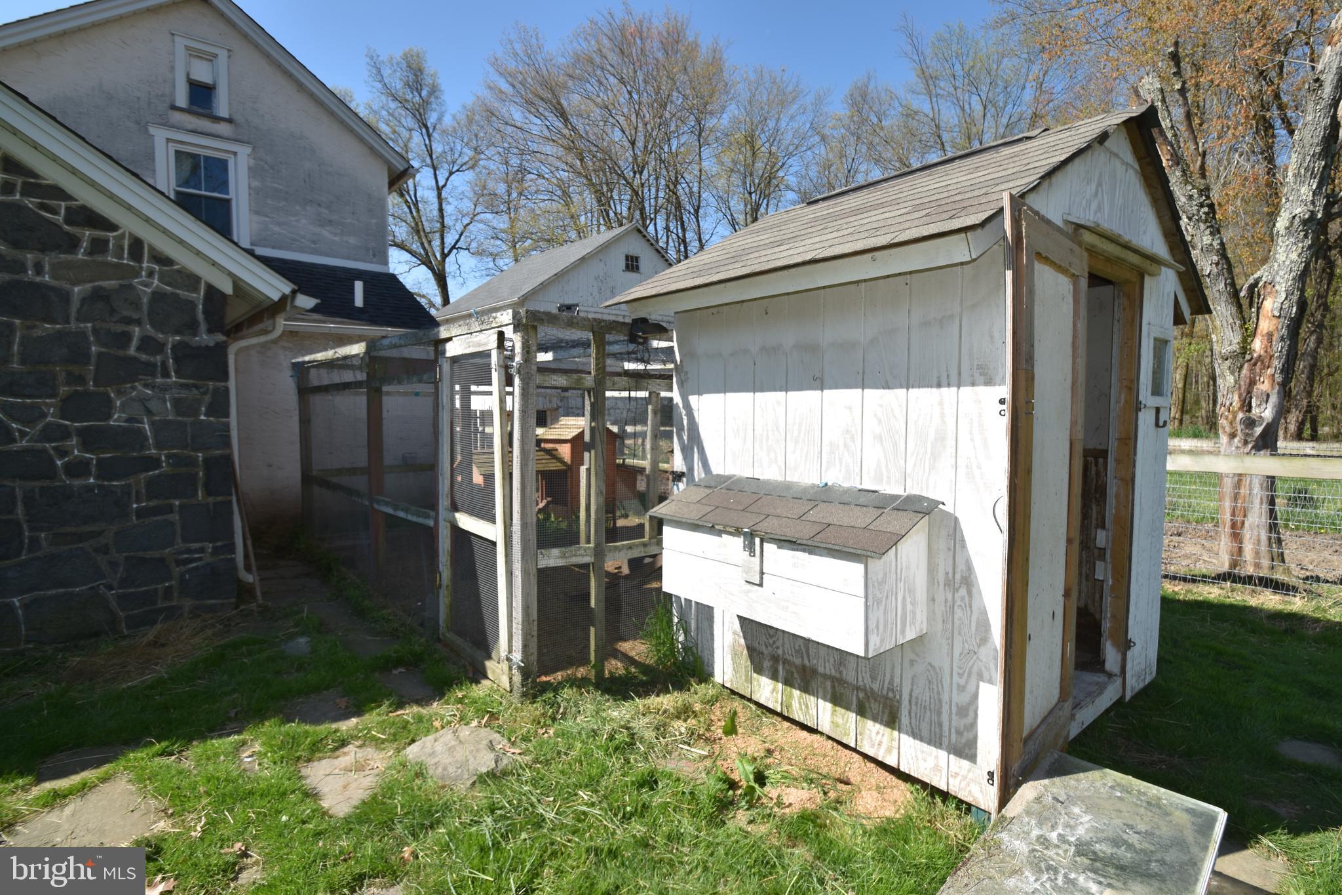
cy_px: 448
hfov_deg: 95.0
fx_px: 615
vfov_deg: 72.0
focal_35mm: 16
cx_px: 671
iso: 100
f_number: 9
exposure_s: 1/200
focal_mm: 11
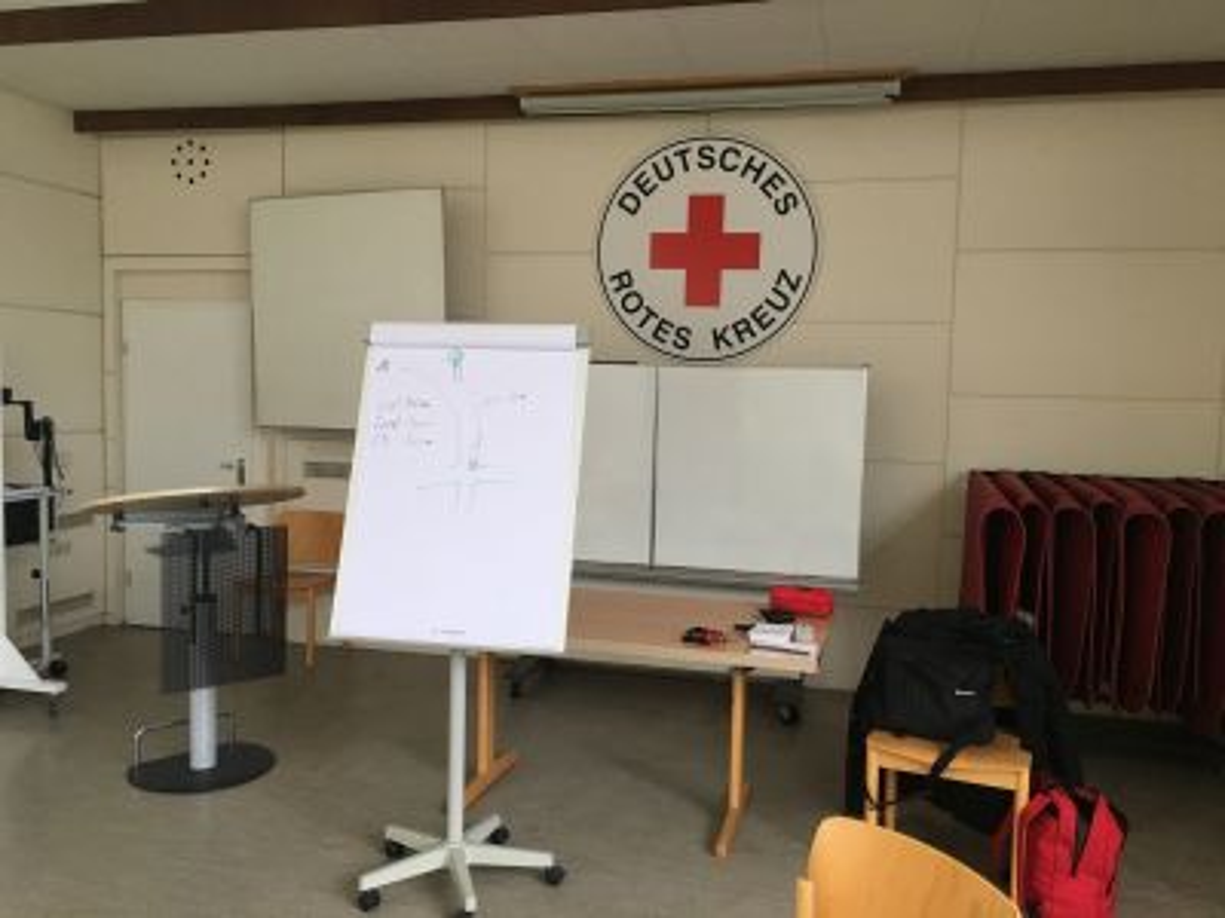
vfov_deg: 48.2
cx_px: 612
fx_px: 1026
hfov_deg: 61.7
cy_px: 459
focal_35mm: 29
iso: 64
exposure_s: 1/33
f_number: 2.2
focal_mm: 4.15
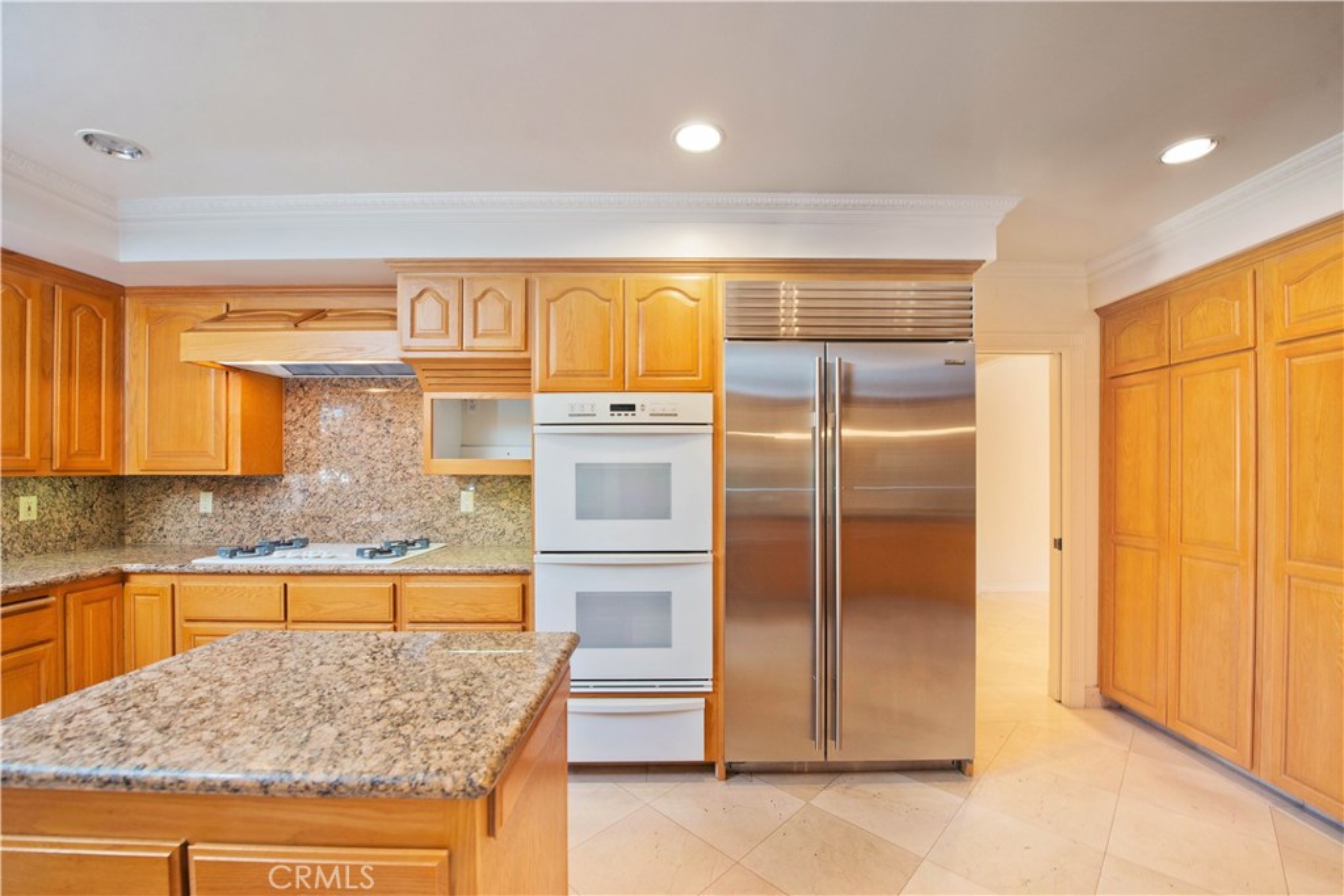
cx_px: 672
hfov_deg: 104.2
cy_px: 448
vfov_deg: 81.2
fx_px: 523
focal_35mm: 14
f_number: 5.6
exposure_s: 1/50
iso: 400
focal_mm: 14
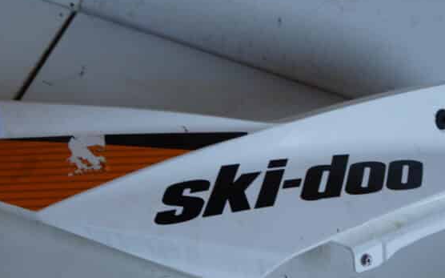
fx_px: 752
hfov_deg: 32.9
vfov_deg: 20.8
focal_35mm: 62
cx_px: 177
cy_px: 199
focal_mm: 22
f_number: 4
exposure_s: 1/60
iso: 160
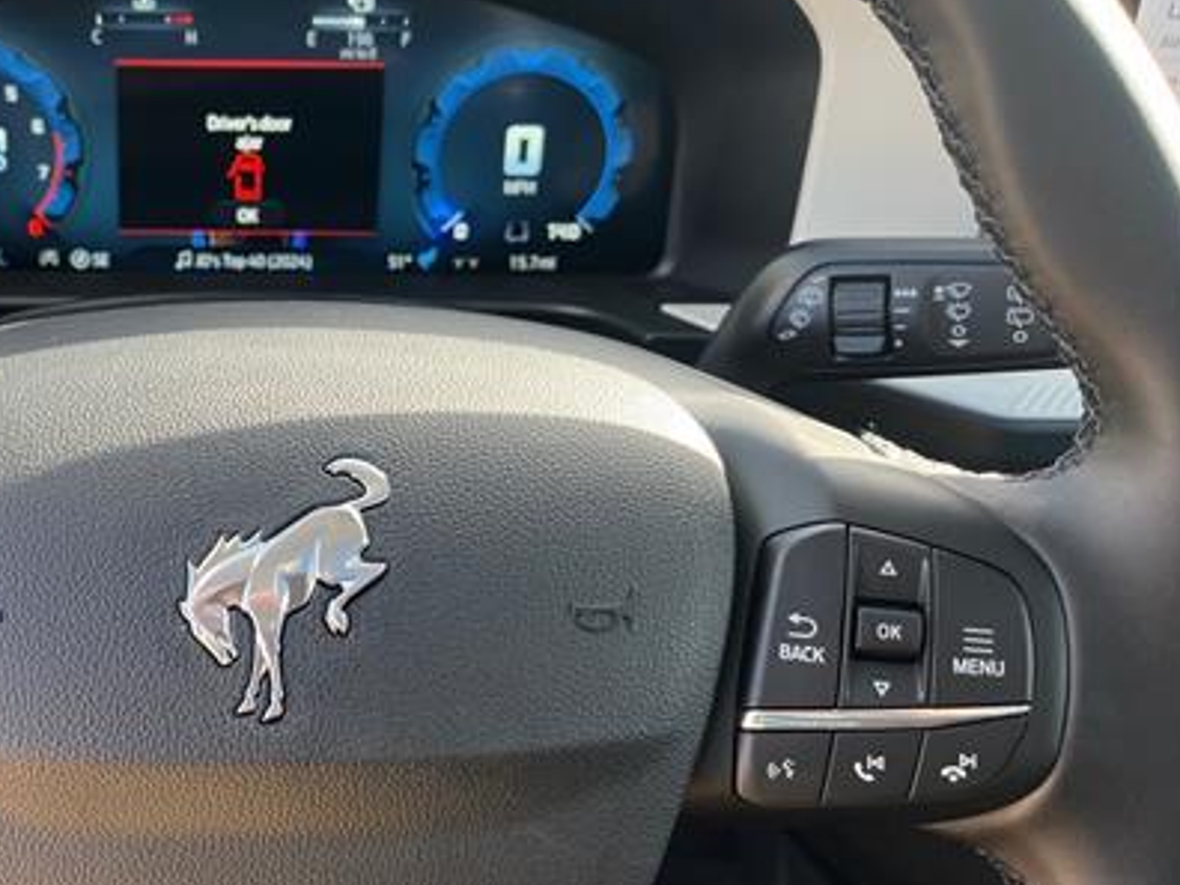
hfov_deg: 42.8
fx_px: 1432
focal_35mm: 42
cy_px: 381
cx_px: 241
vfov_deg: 34.3
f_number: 1.6
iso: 50
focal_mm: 5.1
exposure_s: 1/122
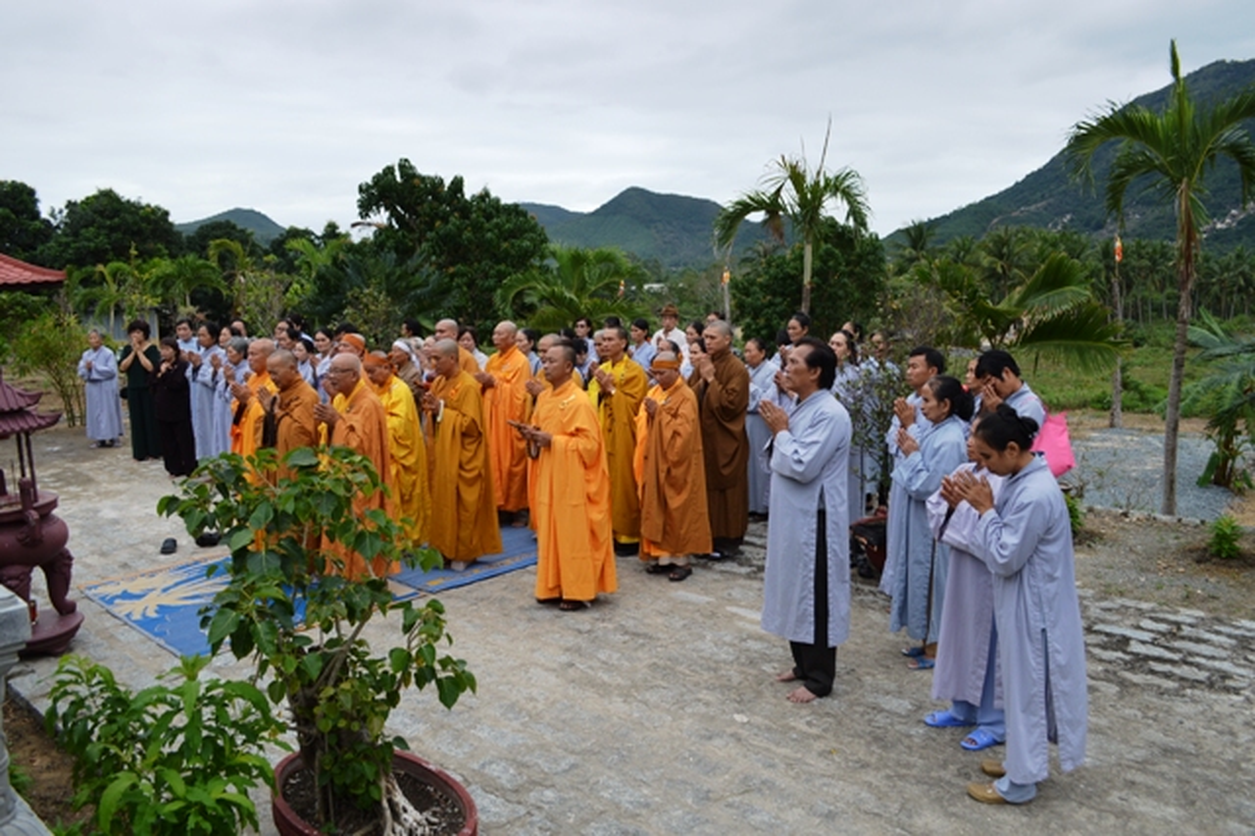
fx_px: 941
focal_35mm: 27
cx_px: 628
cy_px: 418
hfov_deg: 67.4
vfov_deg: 47.9
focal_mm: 18
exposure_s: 1/160
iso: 100
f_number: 6.3
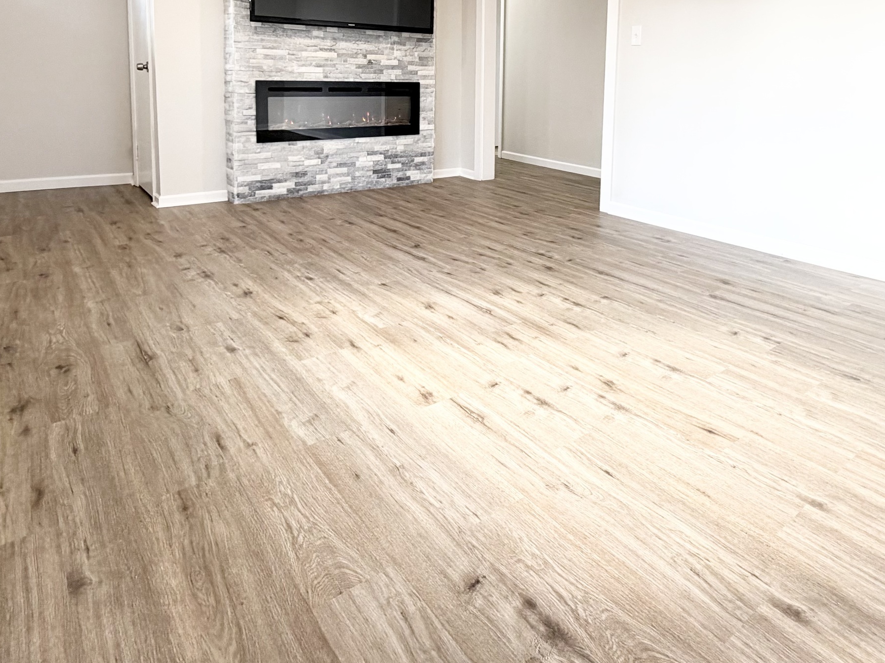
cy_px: 132
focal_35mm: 24
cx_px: 534
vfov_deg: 53.1
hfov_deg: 70.8
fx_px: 614
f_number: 2.2
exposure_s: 1/121
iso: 125
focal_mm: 2.22
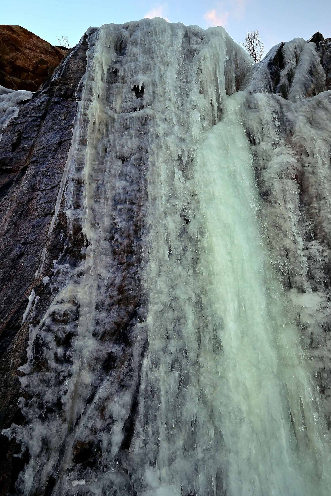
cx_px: 177
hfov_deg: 77.3
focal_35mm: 15
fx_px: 207
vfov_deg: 100.3
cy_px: 238
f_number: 13
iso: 320
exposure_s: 1/10
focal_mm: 14
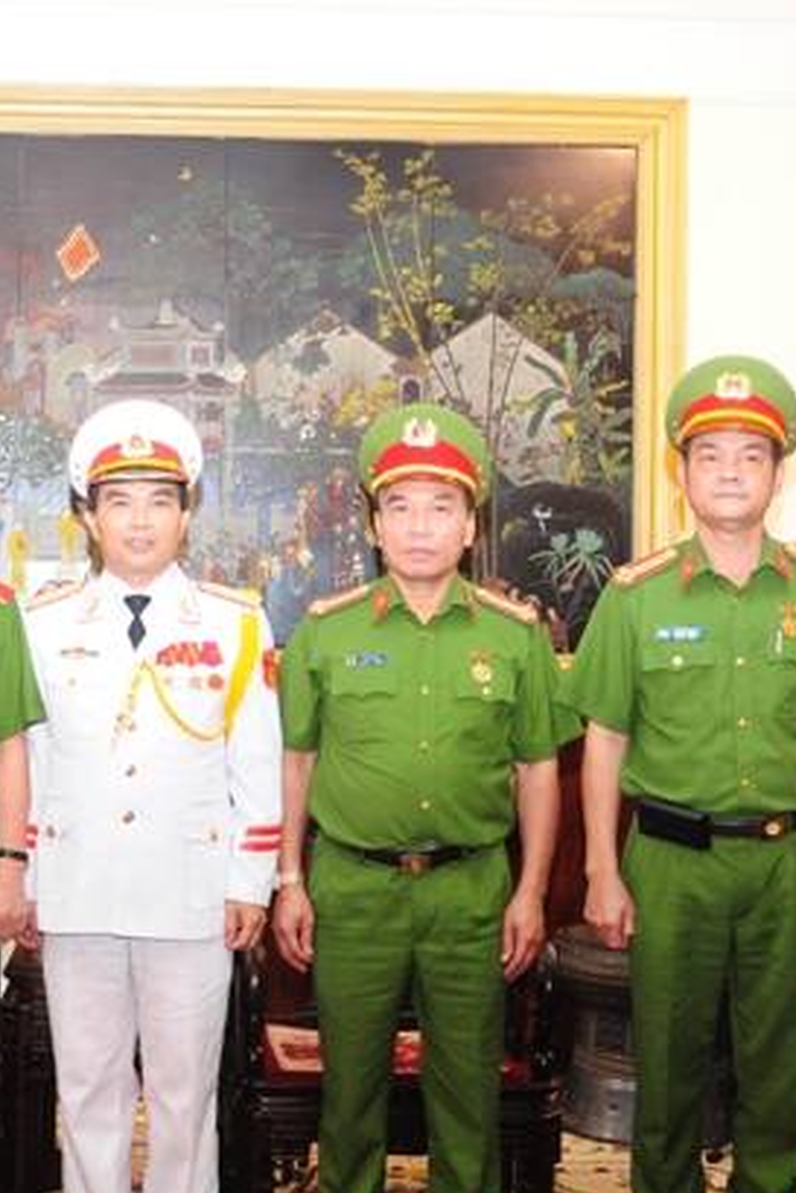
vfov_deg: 34.5
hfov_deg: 22.9
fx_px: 1919
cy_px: 653
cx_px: 109
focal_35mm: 58
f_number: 5
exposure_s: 1/60
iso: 1250
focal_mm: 21
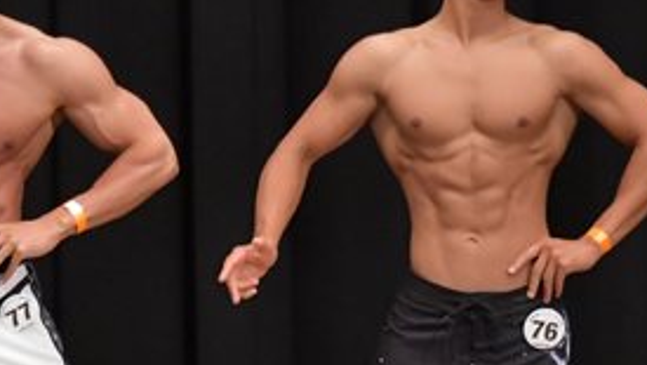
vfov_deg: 2.0
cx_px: -105
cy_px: 320
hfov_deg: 3.6
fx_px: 10213
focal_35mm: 595
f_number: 5.6
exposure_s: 1/400
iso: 6400
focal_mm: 135
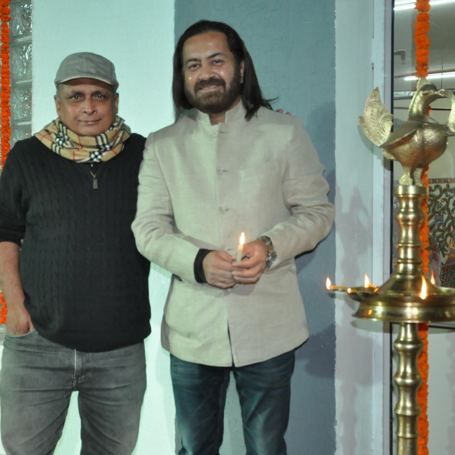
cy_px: 228
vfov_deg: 31.6
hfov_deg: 31.6
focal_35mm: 54
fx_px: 803
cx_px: 228
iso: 1600
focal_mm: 28
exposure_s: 1/100
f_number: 5
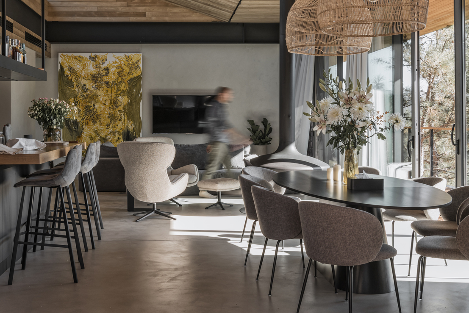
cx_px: 202
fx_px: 599
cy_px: 116
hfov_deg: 42.6
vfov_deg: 29.2
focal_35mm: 46
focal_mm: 34
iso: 100
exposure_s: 1/8
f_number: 14
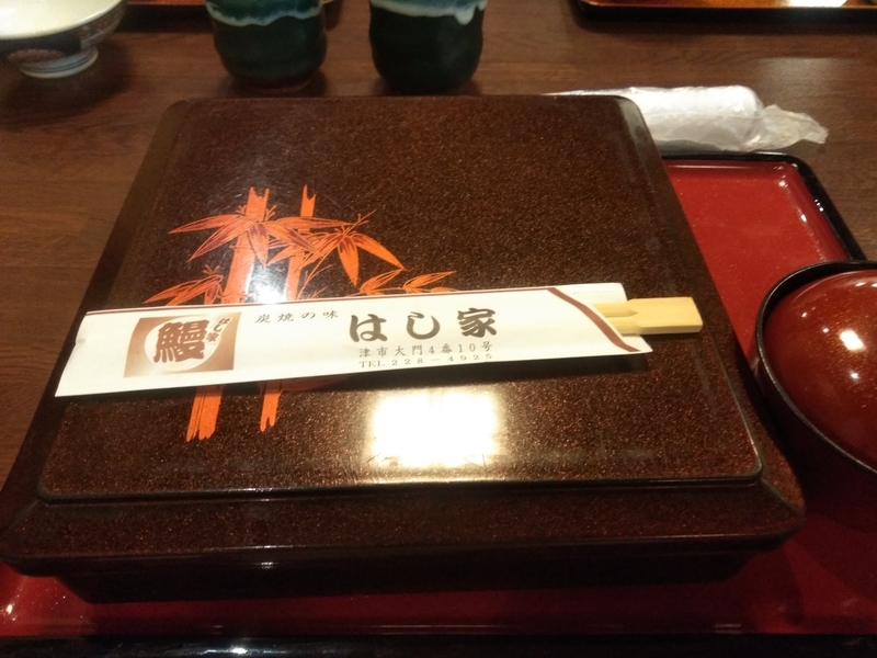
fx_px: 659
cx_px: 438
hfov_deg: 67.3
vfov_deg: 53.1
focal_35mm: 26
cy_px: 329
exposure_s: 1/30
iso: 423
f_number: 2.2
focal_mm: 3.46
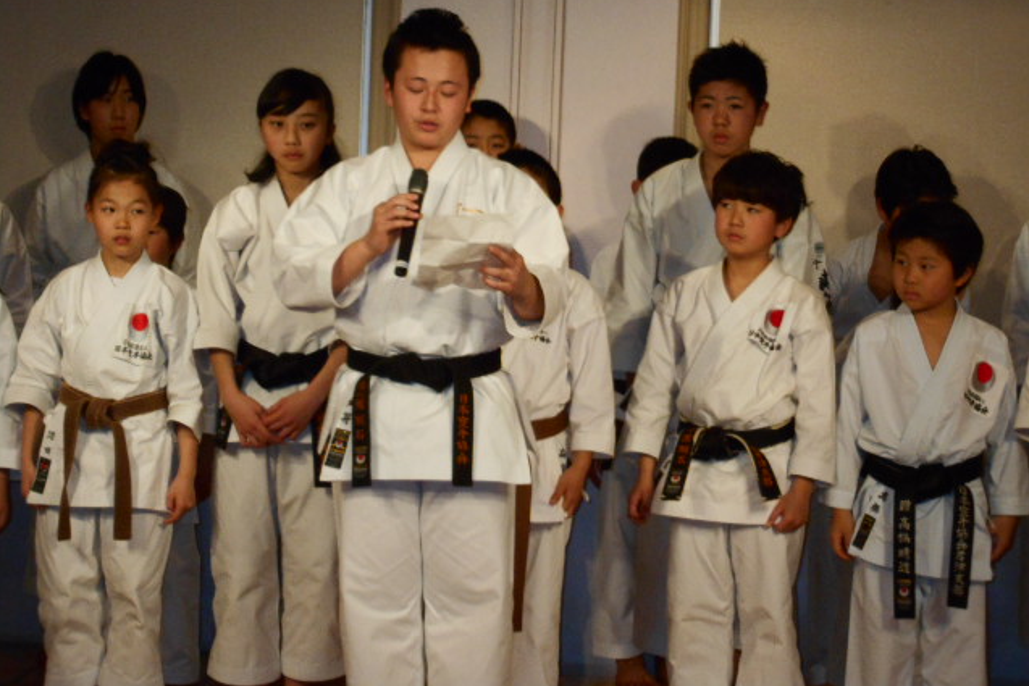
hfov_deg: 17.5
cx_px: 514
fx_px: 3345
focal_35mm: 117
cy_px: 300
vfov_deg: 11.7
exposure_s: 1/60
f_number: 6
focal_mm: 20.1
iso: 450
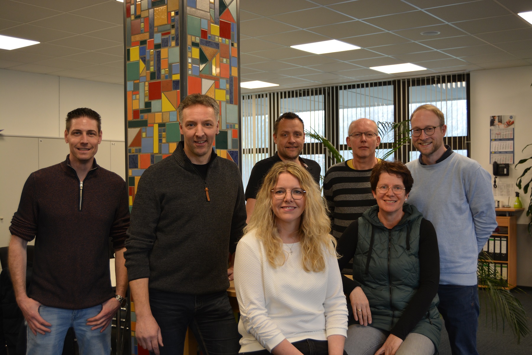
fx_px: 665
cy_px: 178
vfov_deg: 29.9
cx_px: 266
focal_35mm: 45
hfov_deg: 43.6
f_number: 4.2
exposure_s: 1/60
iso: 450
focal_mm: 30
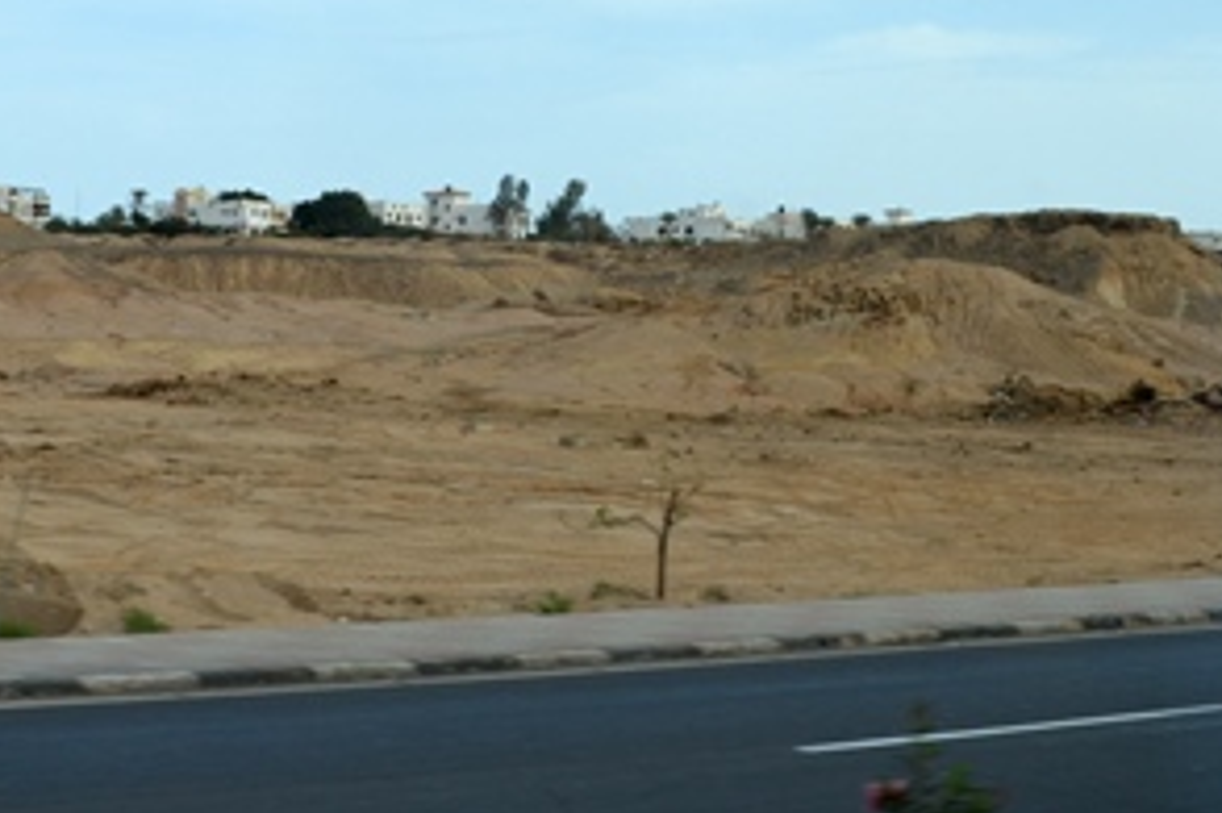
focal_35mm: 68
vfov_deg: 19.7
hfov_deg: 29.6
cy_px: 129
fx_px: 2307
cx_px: 461
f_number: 7.1
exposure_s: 1/200
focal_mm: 18
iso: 100
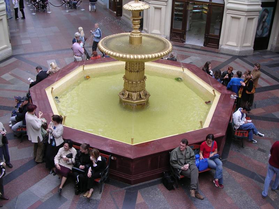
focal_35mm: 38
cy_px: 104
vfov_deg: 37.7
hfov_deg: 49.0
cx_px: 140
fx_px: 306
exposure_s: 1/64
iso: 100
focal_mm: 5.8
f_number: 2.8
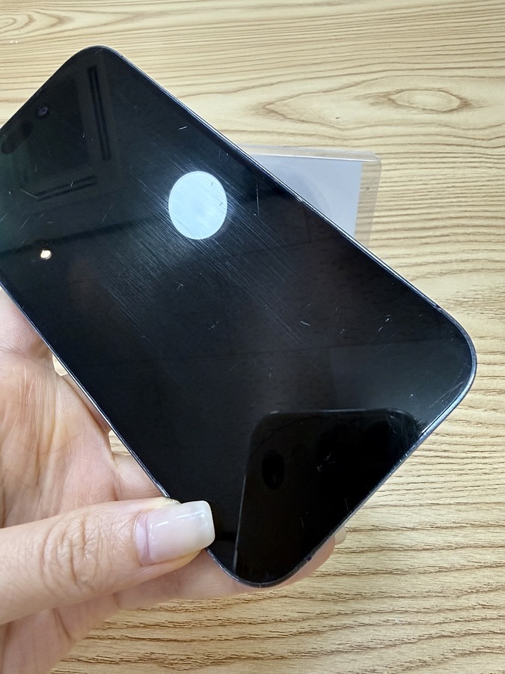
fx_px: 467
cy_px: 337
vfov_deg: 71.6
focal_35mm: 24
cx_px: 252
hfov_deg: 56.8
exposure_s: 1/120
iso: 200
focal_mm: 2.22
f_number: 2.2
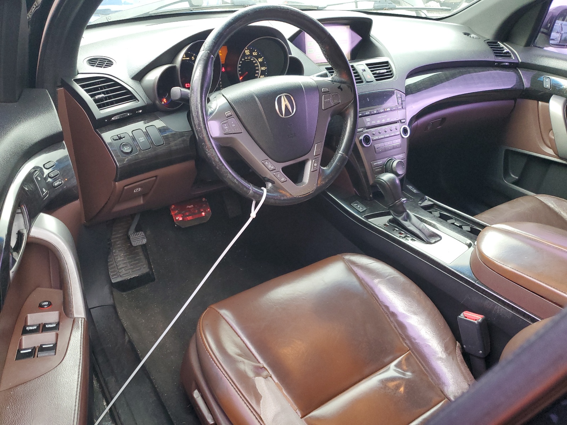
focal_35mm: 26
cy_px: 212
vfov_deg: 53.1
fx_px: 426
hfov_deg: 67.3
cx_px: 284
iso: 150
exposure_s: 1/60.2
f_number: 1.5
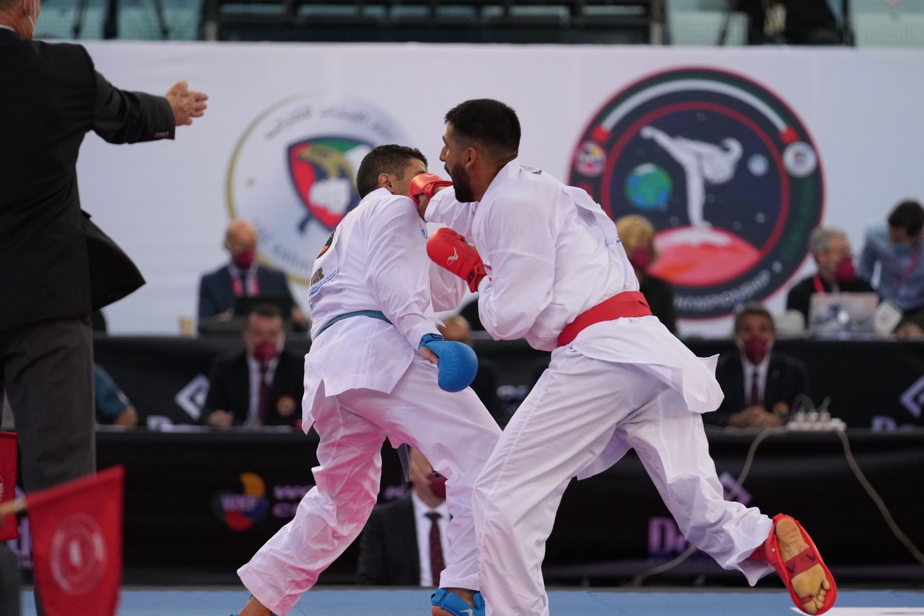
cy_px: 308
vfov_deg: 4.6
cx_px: 462
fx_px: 7699
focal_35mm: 300
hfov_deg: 6.9
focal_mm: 200
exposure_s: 1/1000
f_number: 2.8
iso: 2000
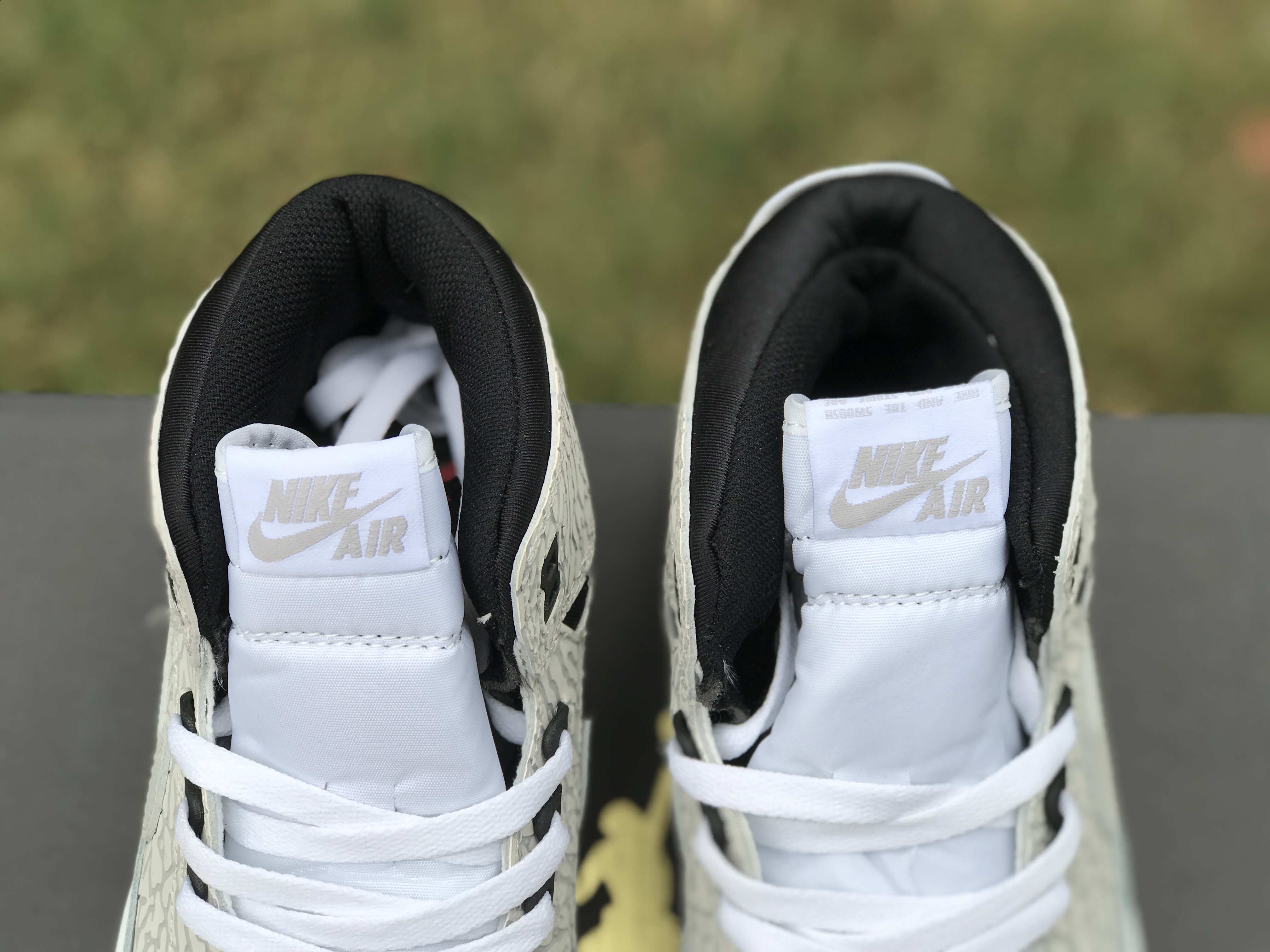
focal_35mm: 57
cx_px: 635
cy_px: 476
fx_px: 2091
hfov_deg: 33.8
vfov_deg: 25.7
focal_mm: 6.6
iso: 20
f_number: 2.8
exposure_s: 1/239
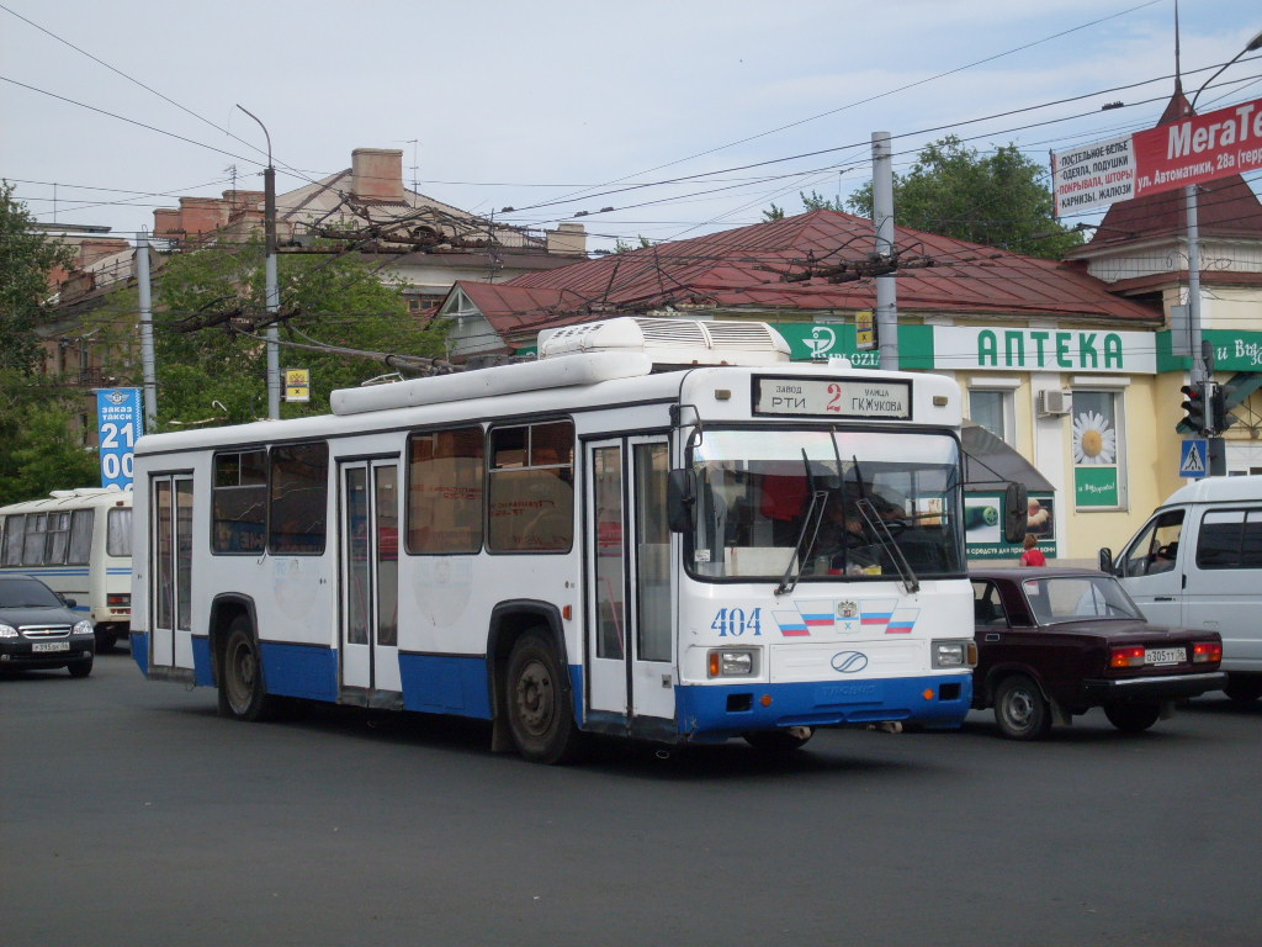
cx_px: 631
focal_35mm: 81
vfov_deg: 18.2
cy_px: 474
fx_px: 2953
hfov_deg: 24.1
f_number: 4
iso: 80
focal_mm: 13.5
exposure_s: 1/750
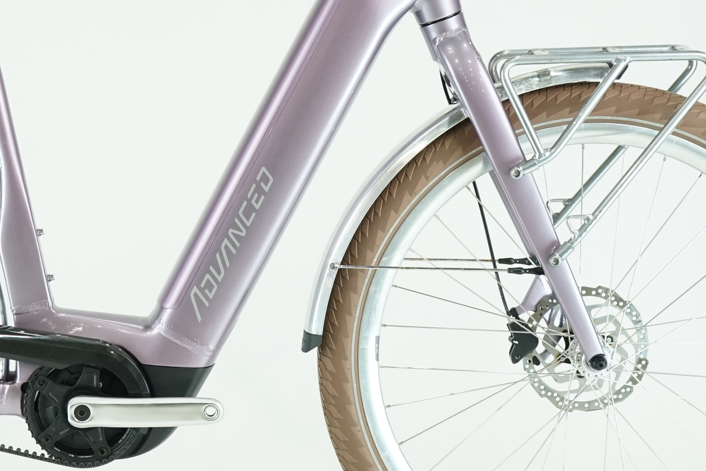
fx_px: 2177
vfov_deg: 12.3
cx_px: 157
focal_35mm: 111
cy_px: 169
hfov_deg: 18.3
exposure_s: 1/200
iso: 1600
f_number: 5.6
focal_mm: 52
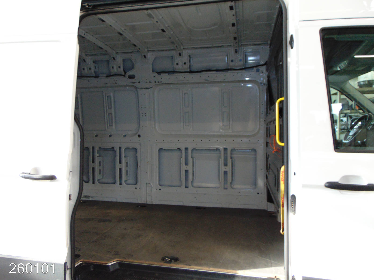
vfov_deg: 54.9
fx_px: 270
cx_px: 187
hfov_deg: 69.4
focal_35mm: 25
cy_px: 140
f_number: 3
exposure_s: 1/30
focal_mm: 4.5
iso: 250
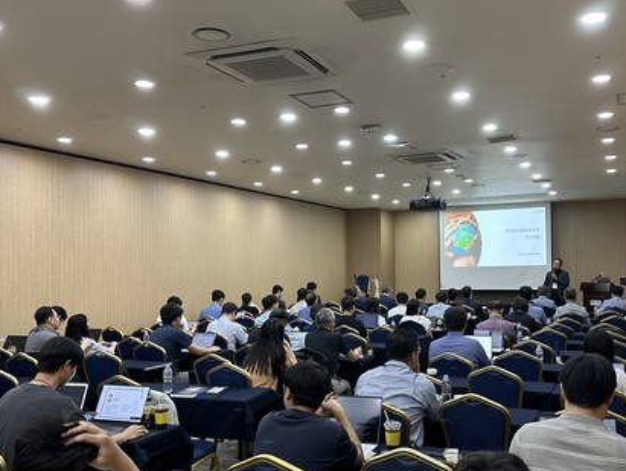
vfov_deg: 40.7
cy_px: 264
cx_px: 366
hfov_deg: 52.3
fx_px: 633
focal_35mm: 35
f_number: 1.78
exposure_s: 1/60
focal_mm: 6.86
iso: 160
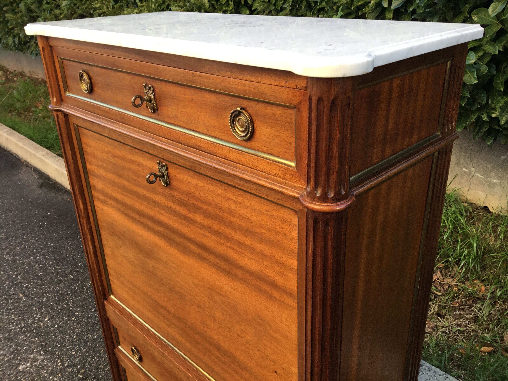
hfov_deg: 58.4
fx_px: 455
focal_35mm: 31
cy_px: 190
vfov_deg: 45.4
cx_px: 254
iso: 50
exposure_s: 1/100
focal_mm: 3.3
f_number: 2.4
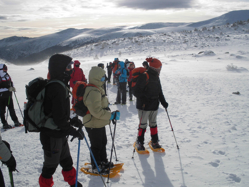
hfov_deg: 50.1
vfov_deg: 38.7
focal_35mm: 37
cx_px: 125
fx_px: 266
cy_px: 93
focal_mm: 6.3
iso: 80
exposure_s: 1/800
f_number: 5.4
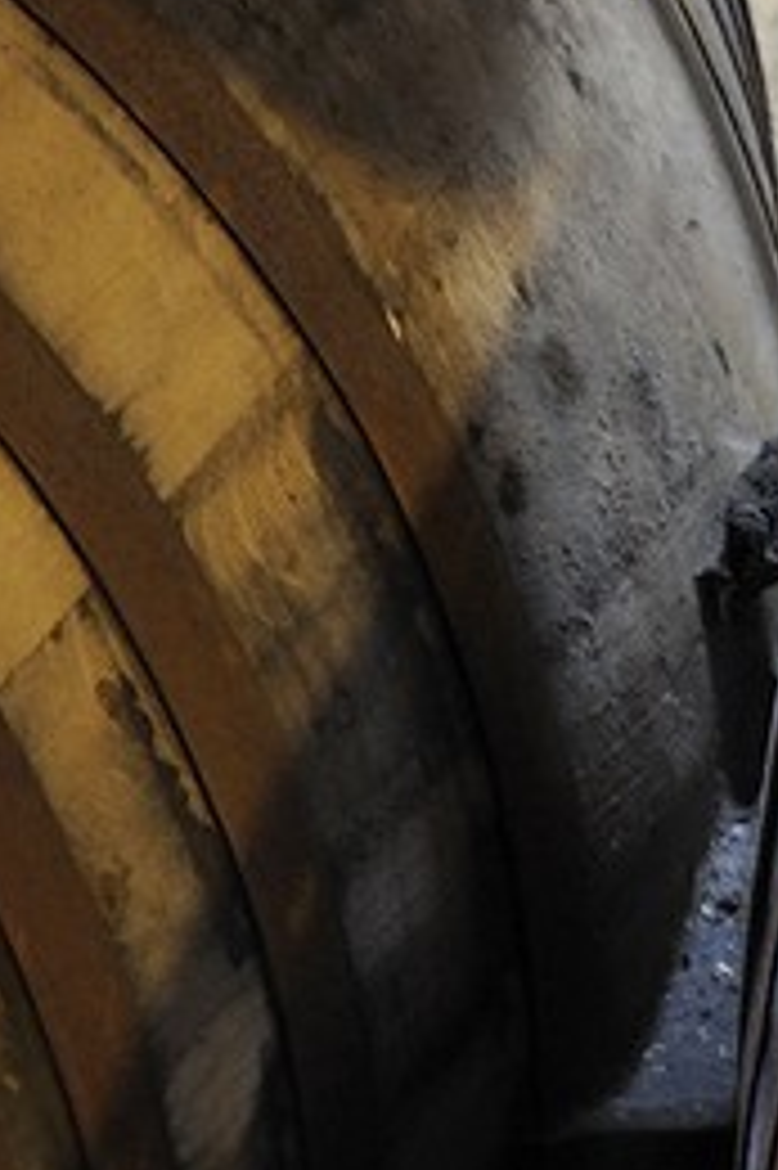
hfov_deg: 4.4
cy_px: -2223
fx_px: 9997
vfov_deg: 6.2
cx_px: 1949
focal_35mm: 308
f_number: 5
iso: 400
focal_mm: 50
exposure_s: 2
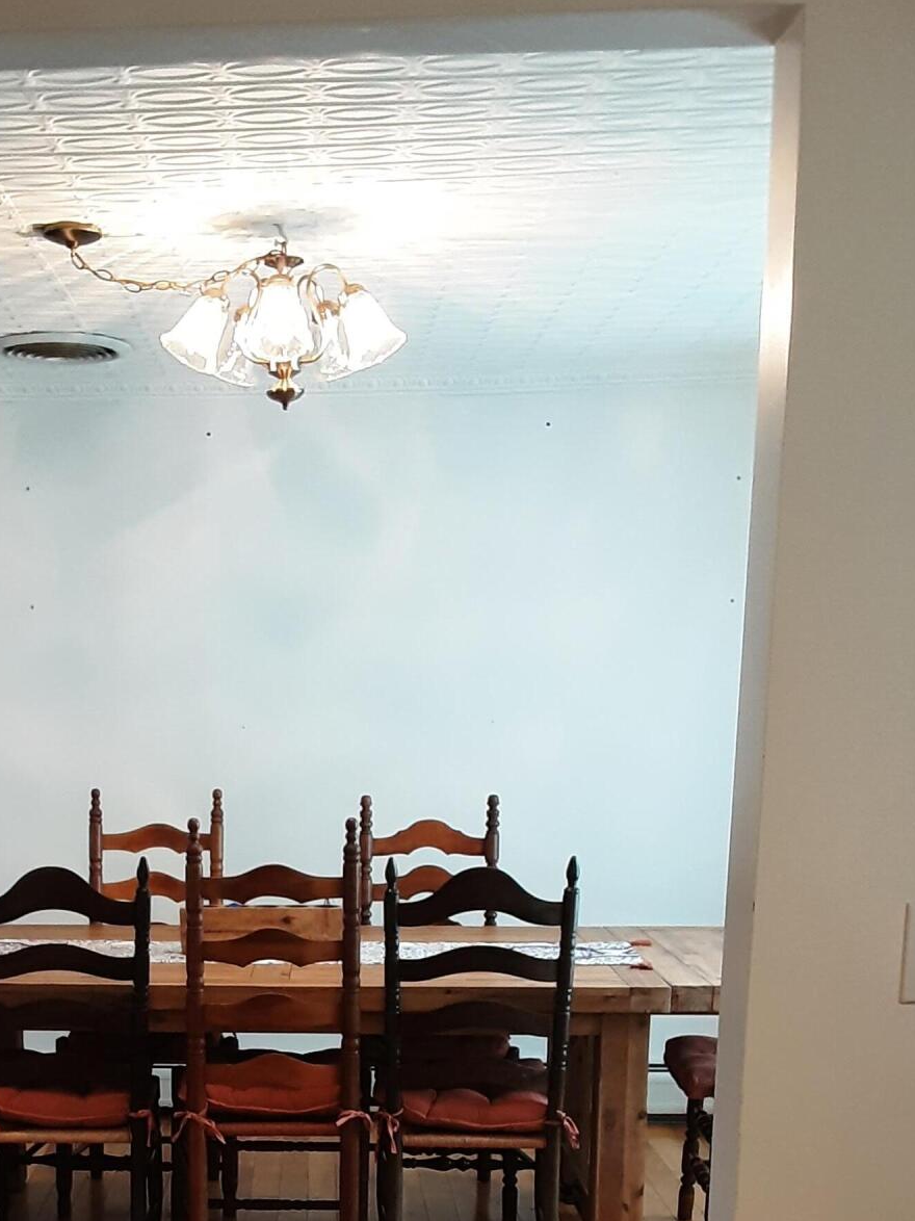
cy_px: 1006
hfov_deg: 30.8
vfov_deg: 39.4
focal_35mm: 46
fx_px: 1622
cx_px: 202
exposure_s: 1/24
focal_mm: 2.91
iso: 200
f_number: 1.9
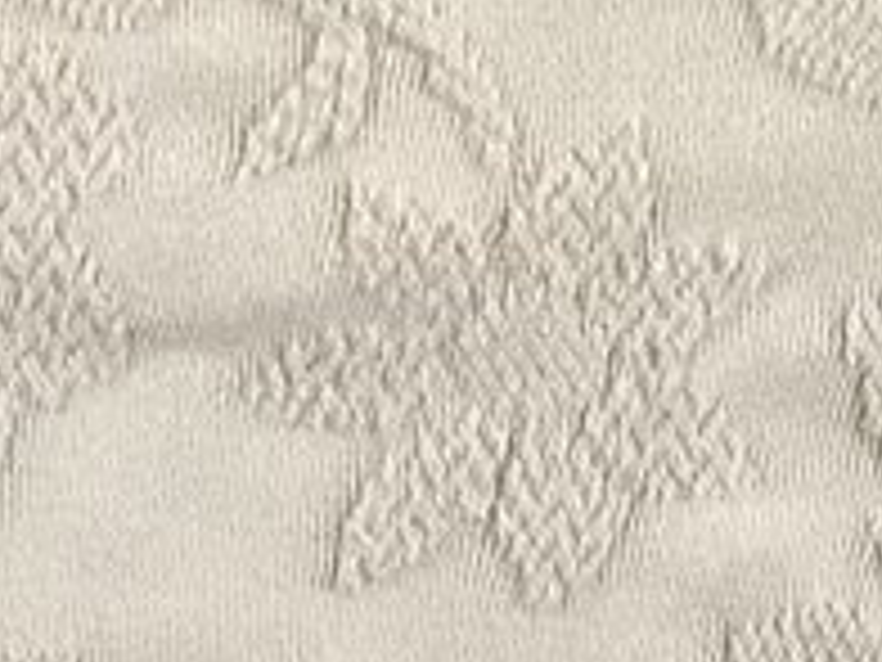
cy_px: 277
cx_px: -569
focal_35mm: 239
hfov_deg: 8.1
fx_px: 6090
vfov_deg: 6.2
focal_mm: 3.3
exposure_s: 1/60
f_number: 2.4
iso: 250
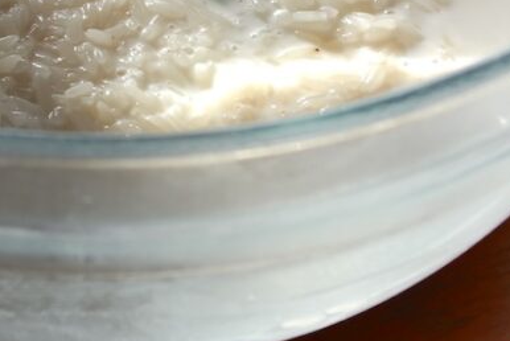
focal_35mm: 183
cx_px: 168
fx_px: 2594
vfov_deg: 7.4
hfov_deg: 11.2
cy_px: -85
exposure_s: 1/200
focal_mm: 45
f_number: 6.3
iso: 100
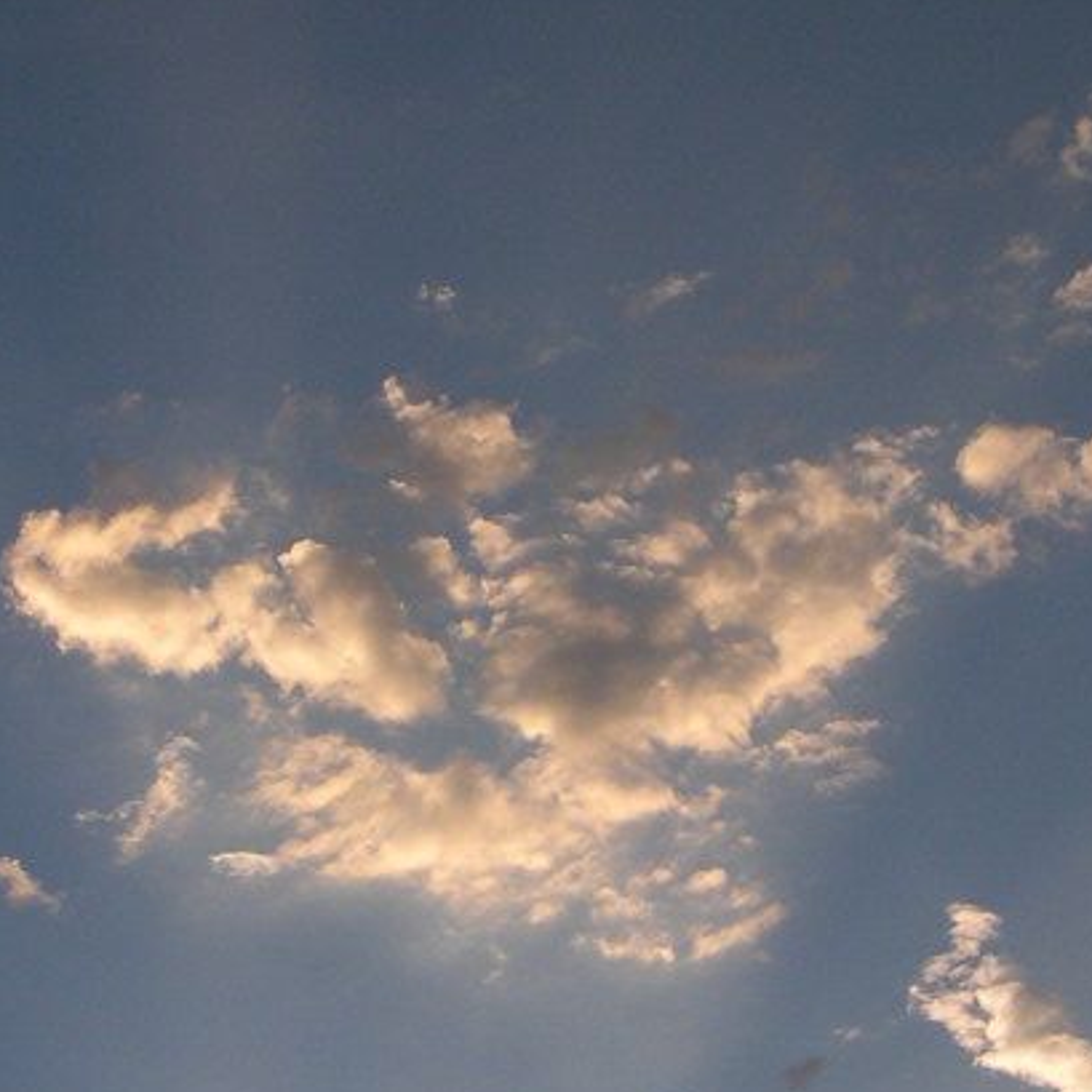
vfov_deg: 20.6
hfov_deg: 20.6
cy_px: 617
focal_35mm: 84
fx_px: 2998
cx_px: 422
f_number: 7.6
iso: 100
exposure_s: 1/219
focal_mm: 8
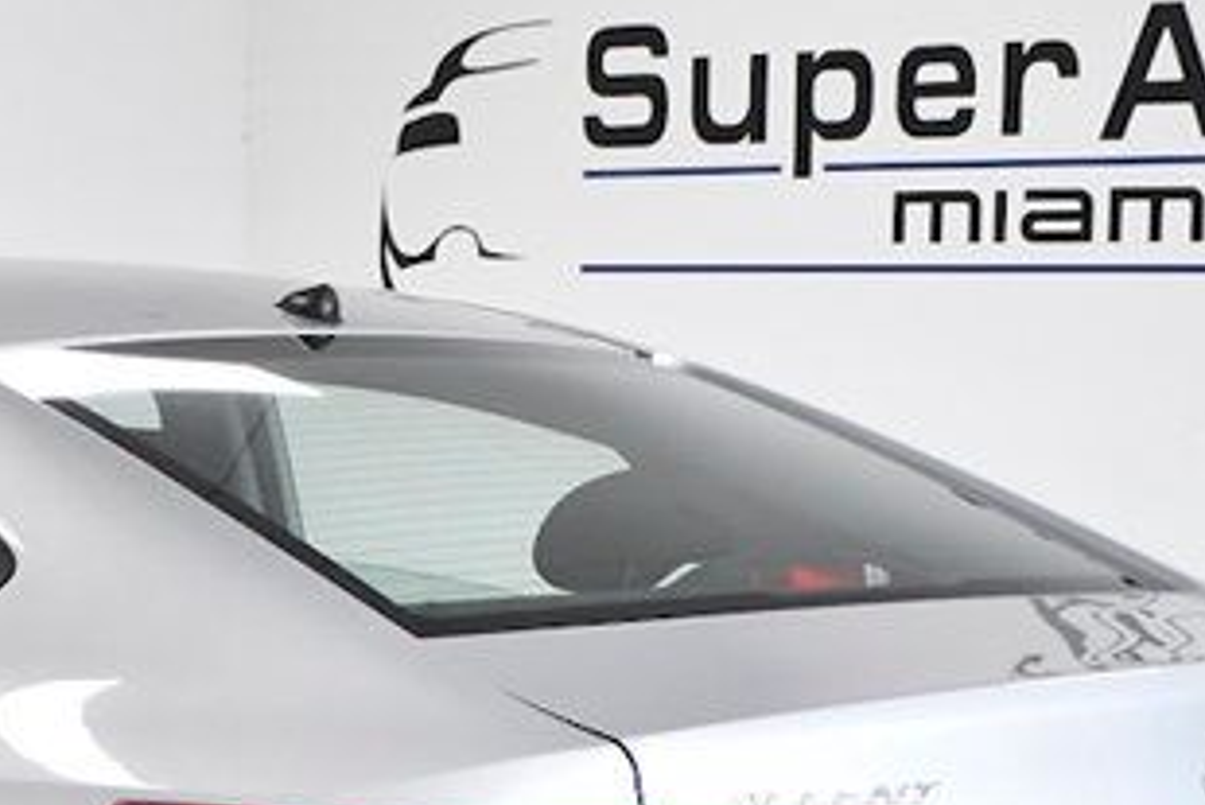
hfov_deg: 16.9
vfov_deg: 11.4
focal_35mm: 119
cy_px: 873
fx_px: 3985
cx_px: 54
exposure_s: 1/800
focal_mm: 24
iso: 1250
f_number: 4.5
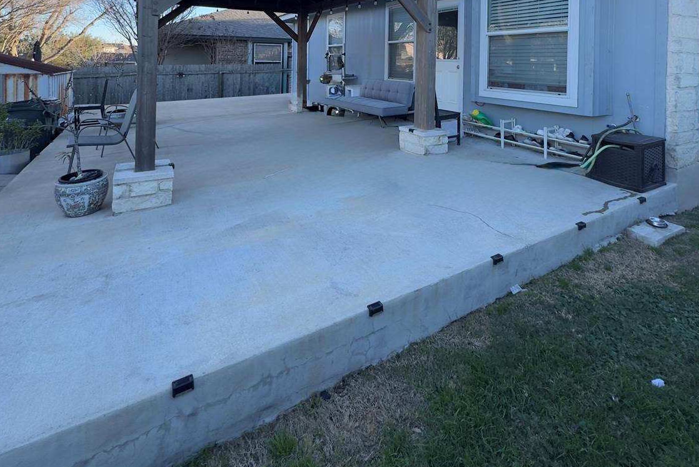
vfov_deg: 55.4
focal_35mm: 20
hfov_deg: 84.0
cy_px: 64
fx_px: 388
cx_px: 355
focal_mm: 2.22
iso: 40
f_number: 2.2
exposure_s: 1/291
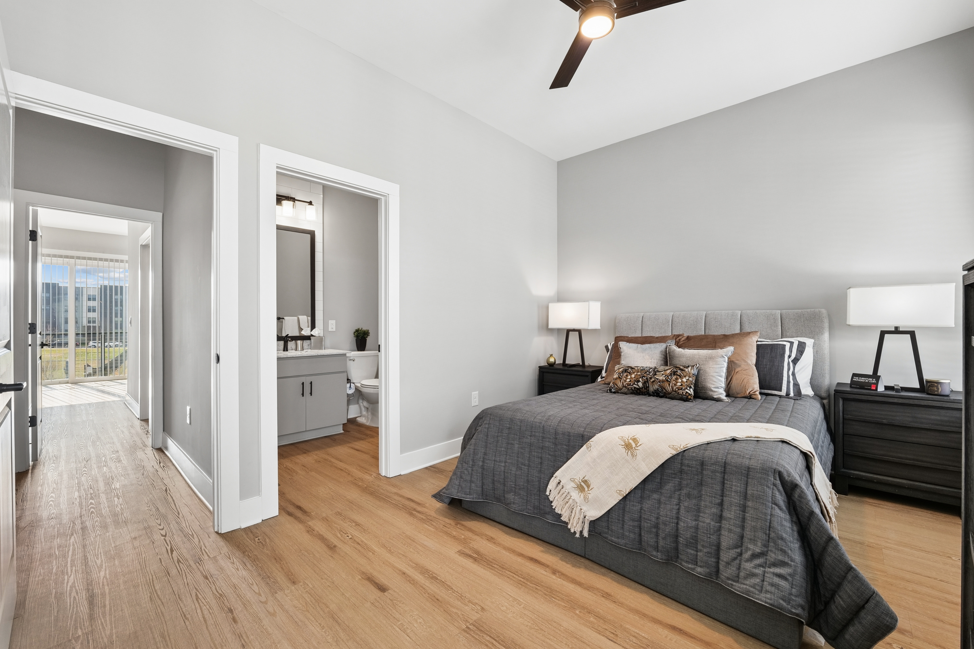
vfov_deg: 81.2
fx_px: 379
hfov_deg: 104.3
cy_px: 324
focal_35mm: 14
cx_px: 487
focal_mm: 14
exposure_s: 1/25
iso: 800
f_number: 10
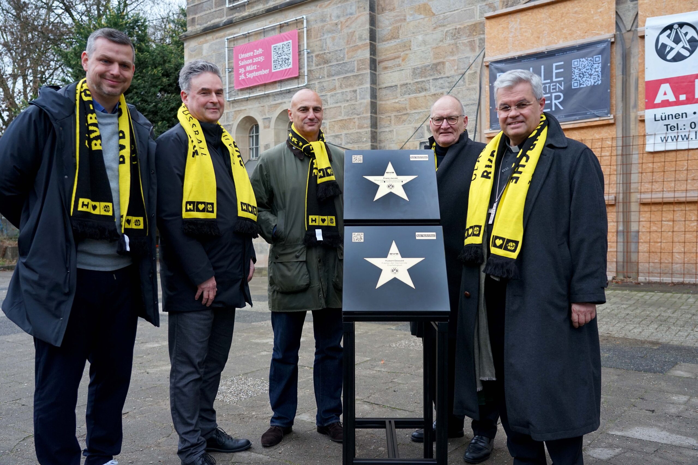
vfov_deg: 42.3
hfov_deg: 60.3
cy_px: 232
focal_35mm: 31
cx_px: 349
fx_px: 601
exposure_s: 1/160
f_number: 4
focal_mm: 31
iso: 800
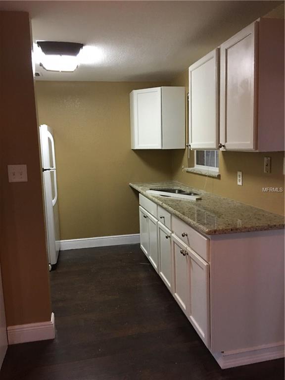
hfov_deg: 48.2
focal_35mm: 29
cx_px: 142
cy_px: 190
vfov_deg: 61.7
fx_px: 318
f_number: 2.2
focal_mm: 4.15
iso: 100
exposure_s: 1/15
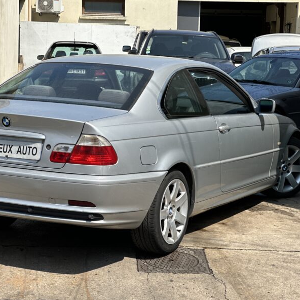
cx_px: 123
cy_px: 149
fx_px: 902
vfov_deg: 18.9
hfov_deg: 18.9
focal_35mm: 92
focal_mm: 9
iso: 32
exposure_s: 1/677
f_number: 2.8
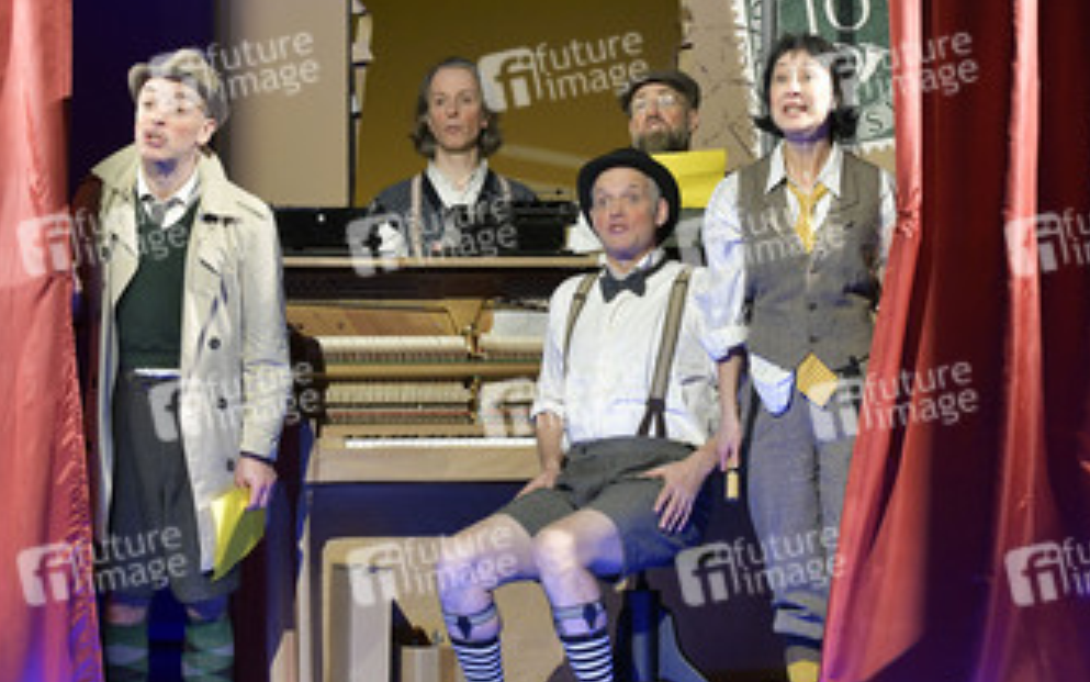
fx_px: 3714
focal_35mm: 125
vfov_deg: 10.5
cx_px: 476
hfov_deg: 16.7
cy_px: 320
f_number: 6.3
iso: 2500
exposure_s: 1/200
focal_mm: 90
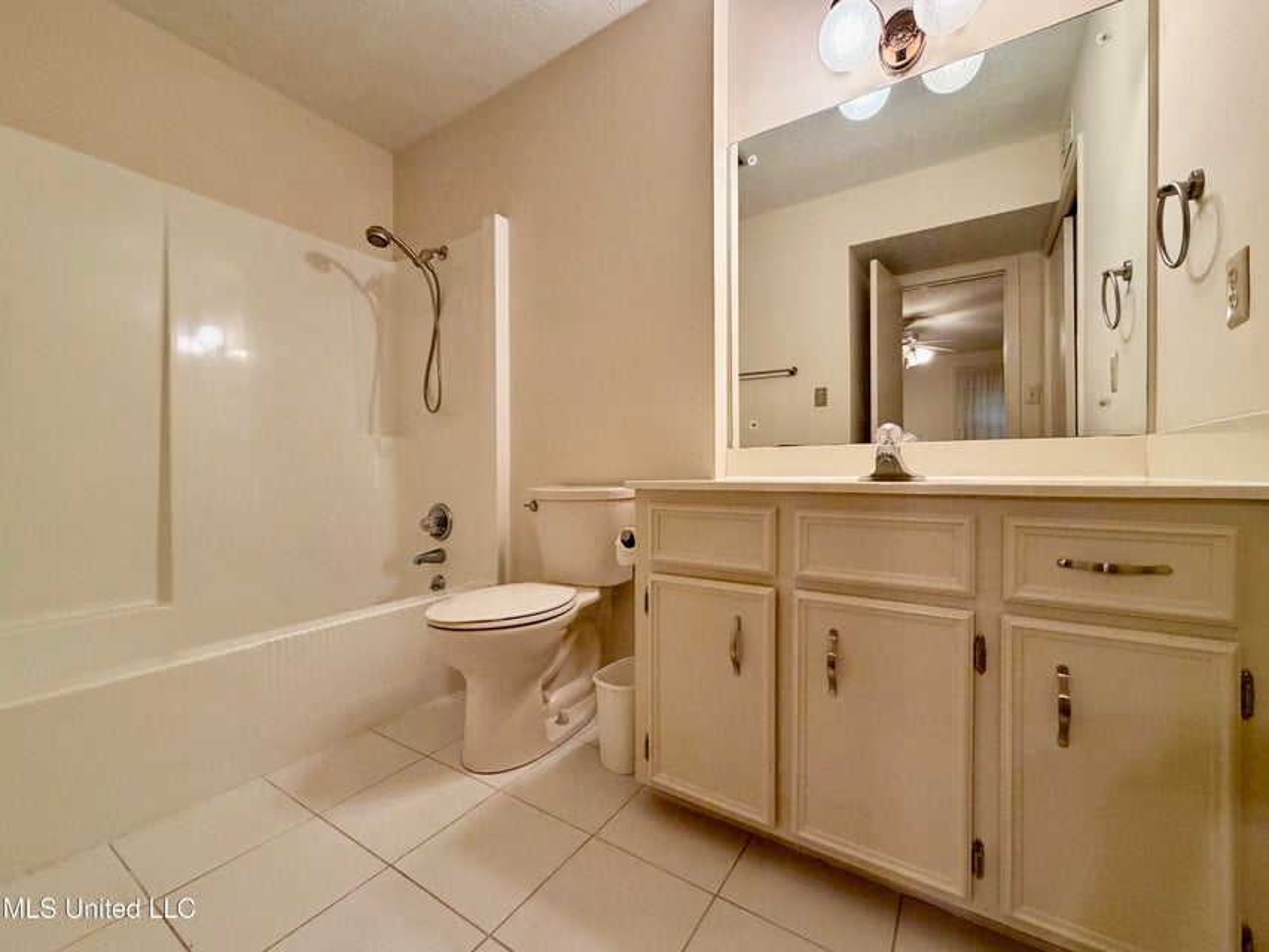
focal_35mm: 14
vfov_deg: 85.7
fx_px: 513
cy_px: 476
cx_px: 634
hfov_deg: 102.1
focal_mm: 2.22
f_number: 2.2
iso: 320
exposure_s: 1/60
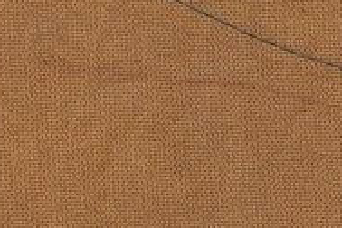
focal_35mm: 235
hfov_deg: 8.7
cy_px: 360
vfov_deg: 5.8
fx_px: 2232
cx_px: -31
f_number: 4
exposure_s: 1/34
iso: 1250
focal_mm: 23.5
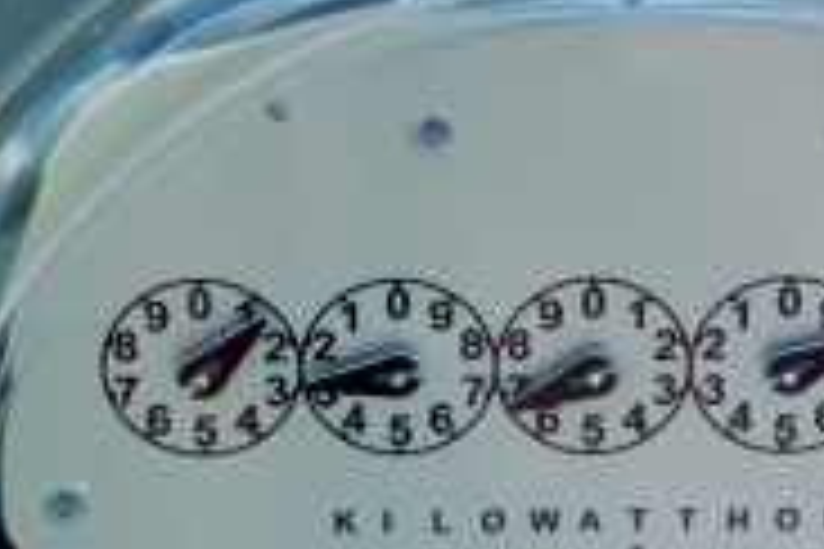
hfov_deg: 11.8
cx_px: 581
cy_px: 470
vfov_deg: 7.9
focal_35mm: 174
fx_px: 3982
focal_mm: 50
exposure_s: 1/100
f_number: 5
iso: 100
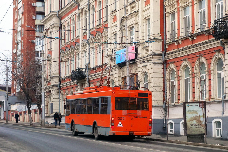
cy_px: 76
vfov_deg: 16.5
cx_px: 114
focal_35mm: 83
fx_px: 526
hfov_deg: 24.5
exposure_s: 1/500
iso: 640
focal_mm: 30.81
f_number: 4.5
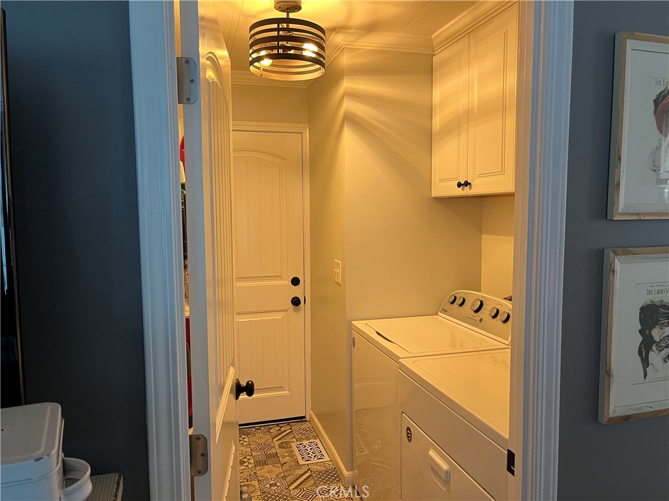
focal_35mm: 26
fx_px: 502
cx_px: 334
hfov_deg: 67.3
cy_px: 250
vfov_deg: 53.1
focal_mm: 5.1
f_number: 1.6
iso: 200
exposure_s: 1/60
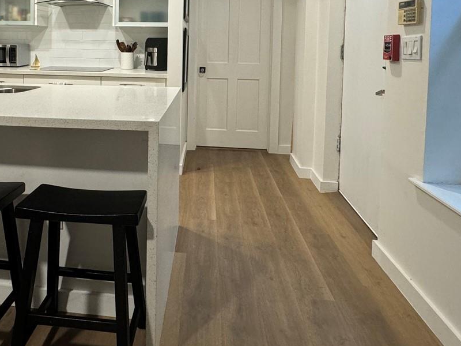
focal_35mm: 28
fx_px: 373
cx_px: 160
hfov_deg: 62.1
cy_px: 62
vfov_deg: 46.7
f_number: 2.2
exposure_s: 1/60
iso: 200
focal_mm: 2.22
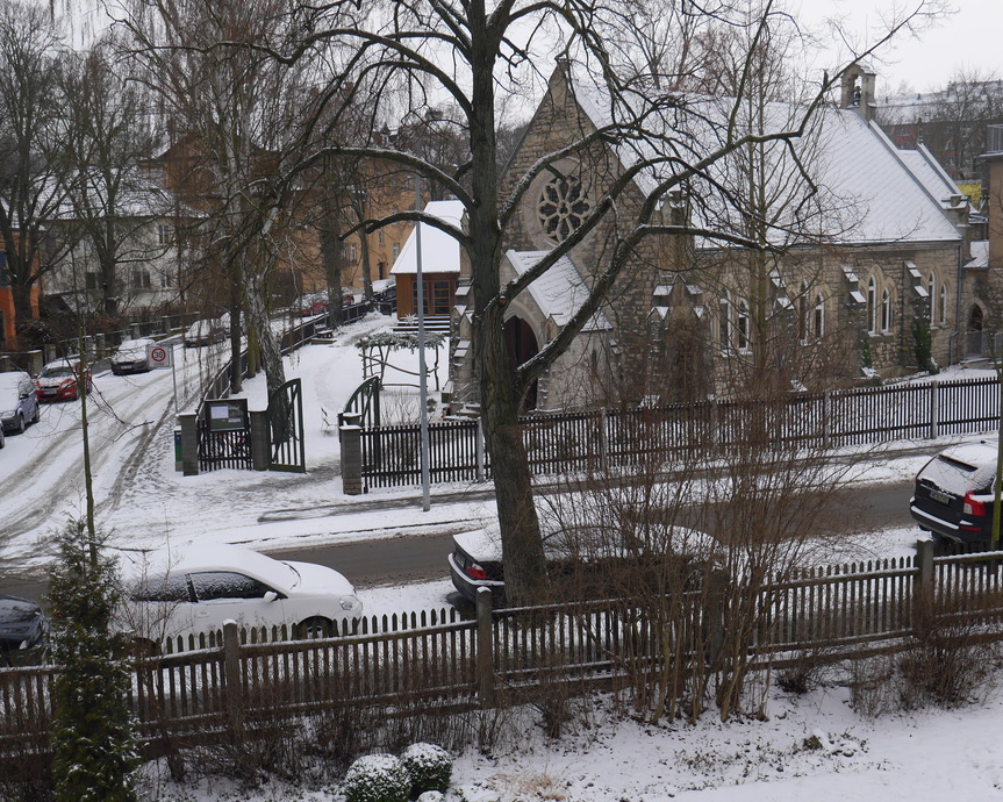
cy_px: 432
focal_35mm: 44
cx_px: 432
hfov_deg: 41.9
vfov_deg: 34.1
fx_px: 1306
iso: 160
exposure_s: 1/125
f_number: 4.5
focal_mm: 19
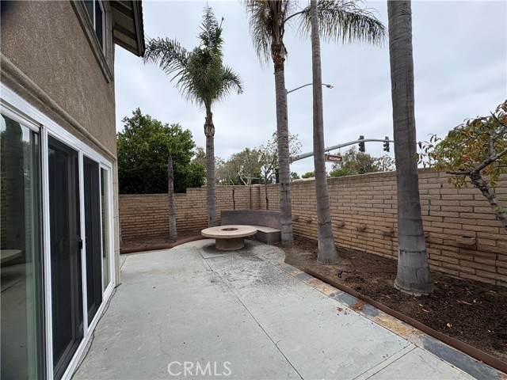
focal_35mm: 14
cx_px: 254
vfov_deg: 85.7
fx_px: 205
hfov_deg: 102.1
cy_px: 190
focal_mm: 2.22
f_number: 2.2
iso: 50
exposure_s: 1/687
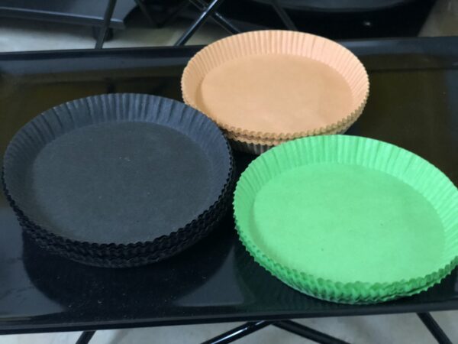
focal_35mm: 52
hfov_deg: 36.8
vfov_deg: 28.0
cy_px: 172
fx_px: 688
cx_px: 229
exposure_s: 1/10
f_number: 2.4
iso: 160
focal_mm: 6
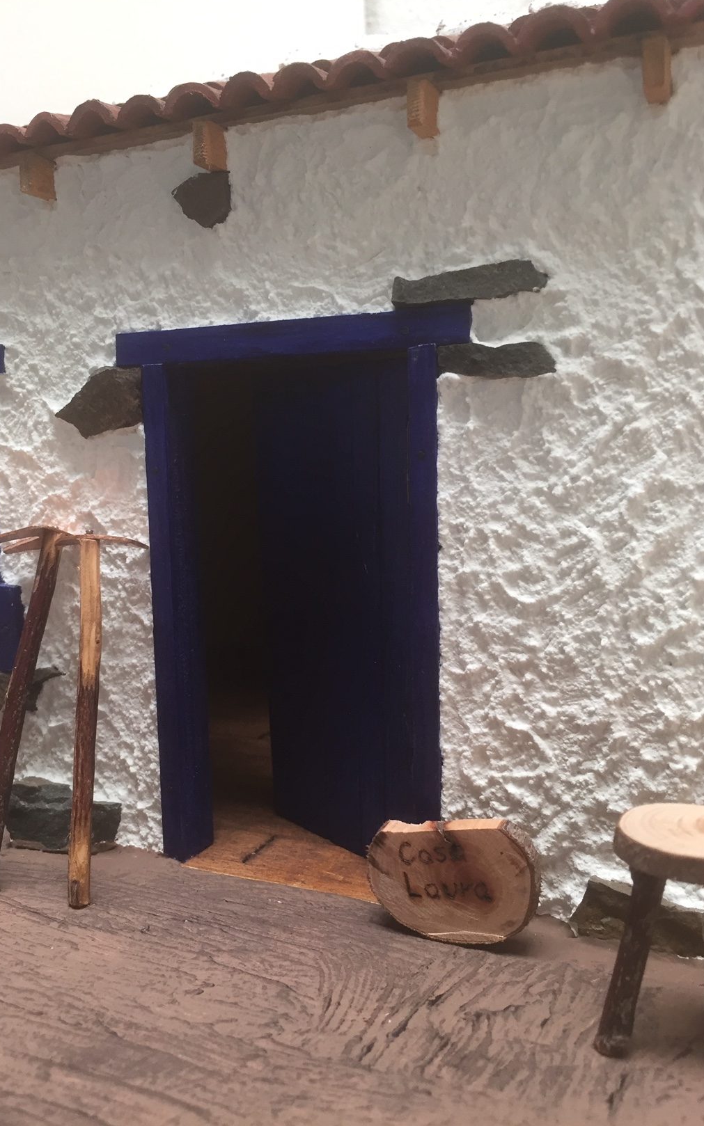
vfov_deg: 61.2
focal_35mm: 31
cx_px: 309
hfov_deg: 40.5
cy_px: 559
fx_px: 952
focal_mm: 4.15
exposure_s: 1/33
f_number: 2.2
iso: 50
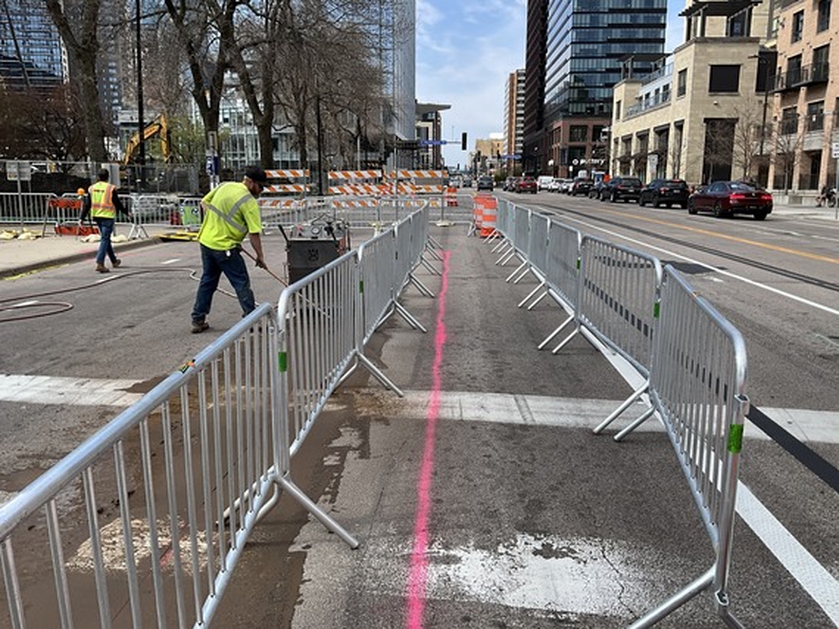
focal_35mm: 29
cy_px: 314
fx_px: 703
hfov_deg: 61.7
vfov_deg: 48.2
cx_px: 420
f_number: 1.8
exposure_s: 1/1168
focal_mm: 3
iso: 25
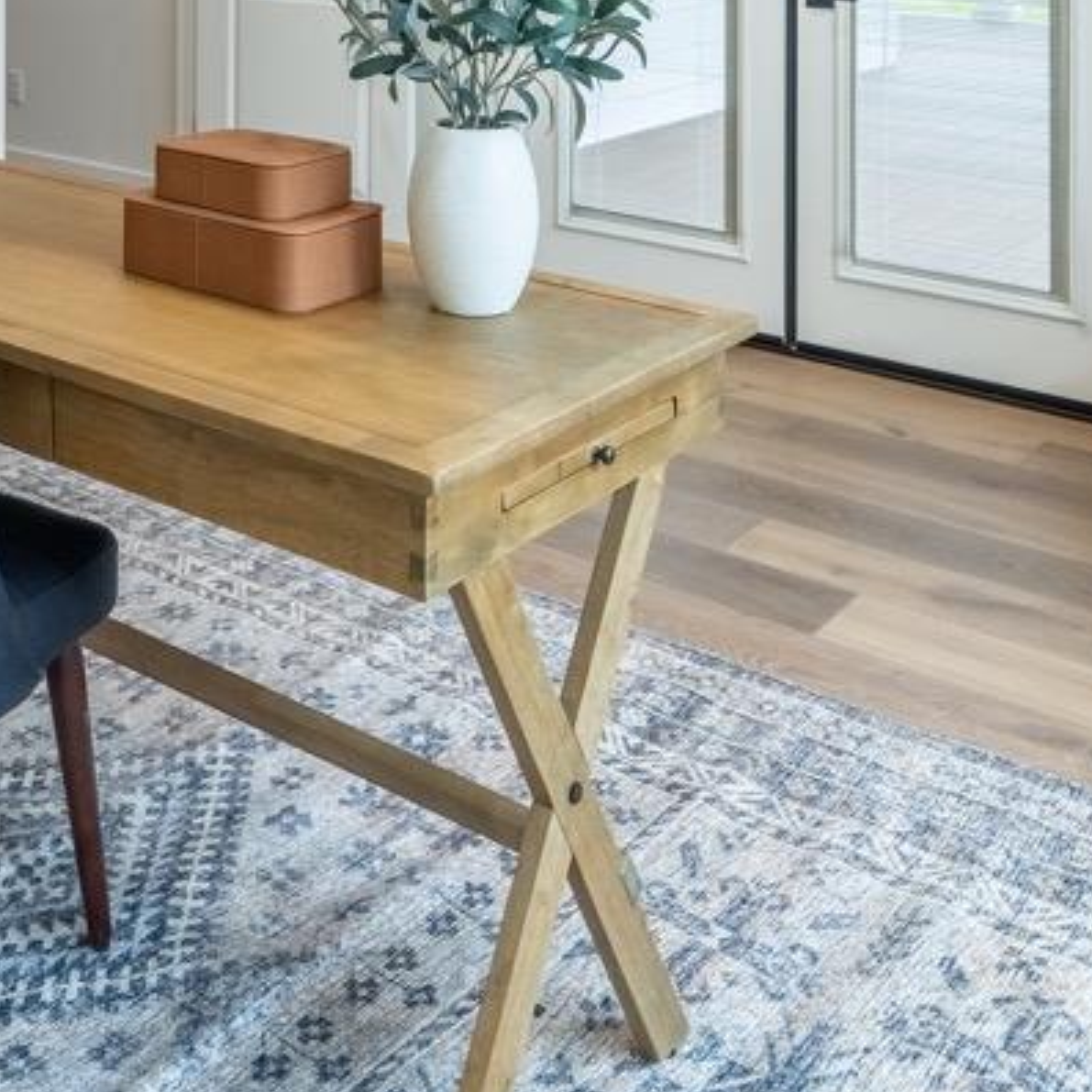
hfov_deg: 36.5
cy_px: -187
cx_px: 245
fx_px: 1606
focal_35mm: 45
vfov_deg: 31.9
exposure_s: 1/3200
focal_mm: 14
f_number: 6.3
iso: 200
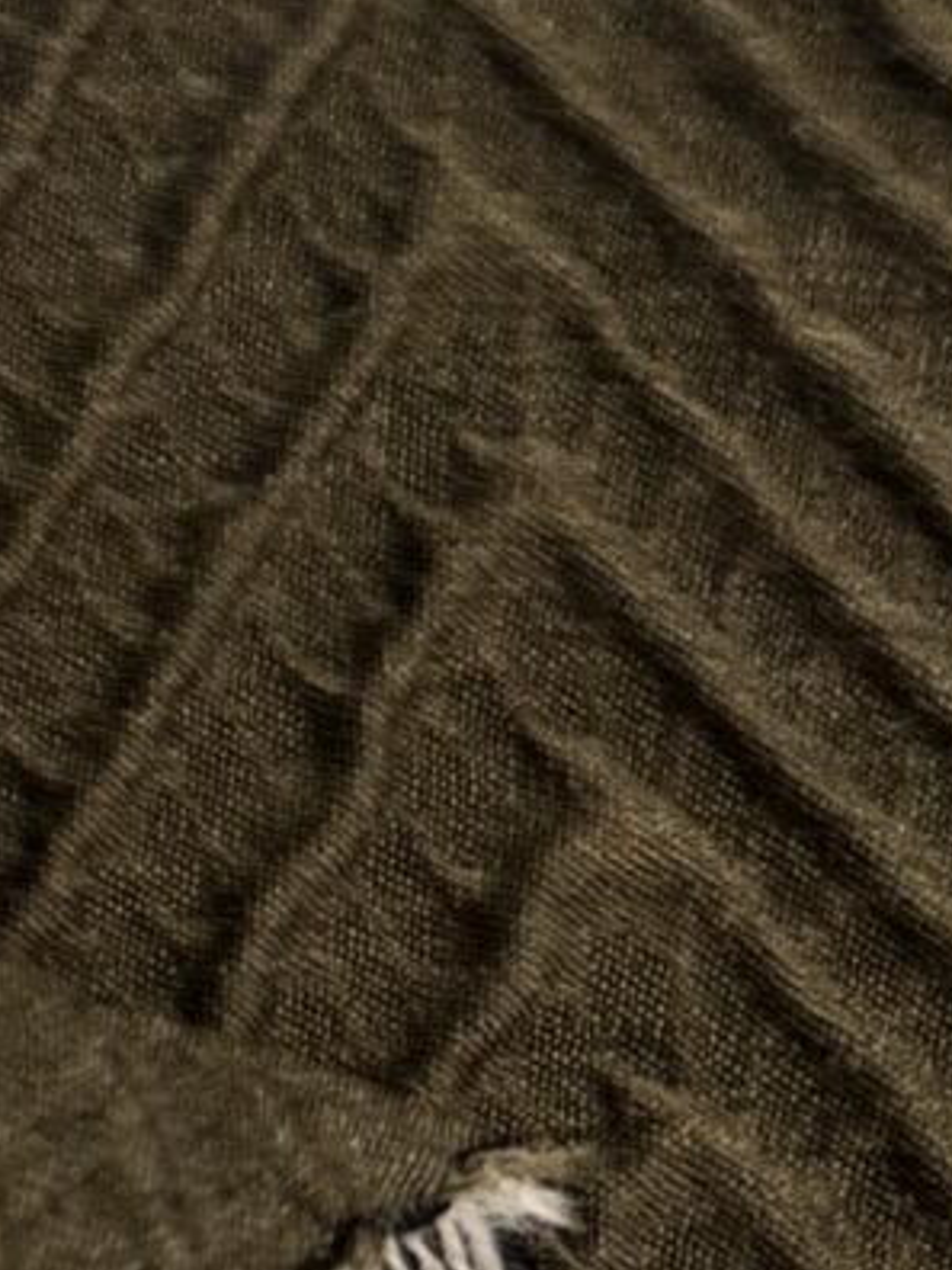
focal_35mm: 155
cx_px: -1978
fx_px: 5684
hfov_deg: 8.1
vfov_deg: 11.8
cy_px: -988
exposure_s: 1/50
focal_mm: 6.76
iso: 250
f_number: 1.78
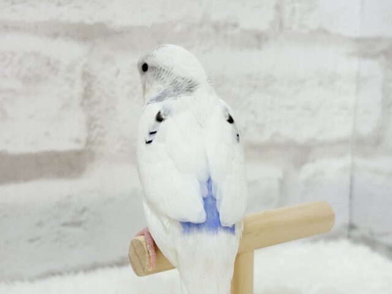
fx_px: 589
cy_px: 147
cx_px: 196
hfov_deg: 36.8
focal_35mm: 52
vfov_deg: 28.0
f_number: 1.6
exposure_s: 1/50
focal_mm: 5.96
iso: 32
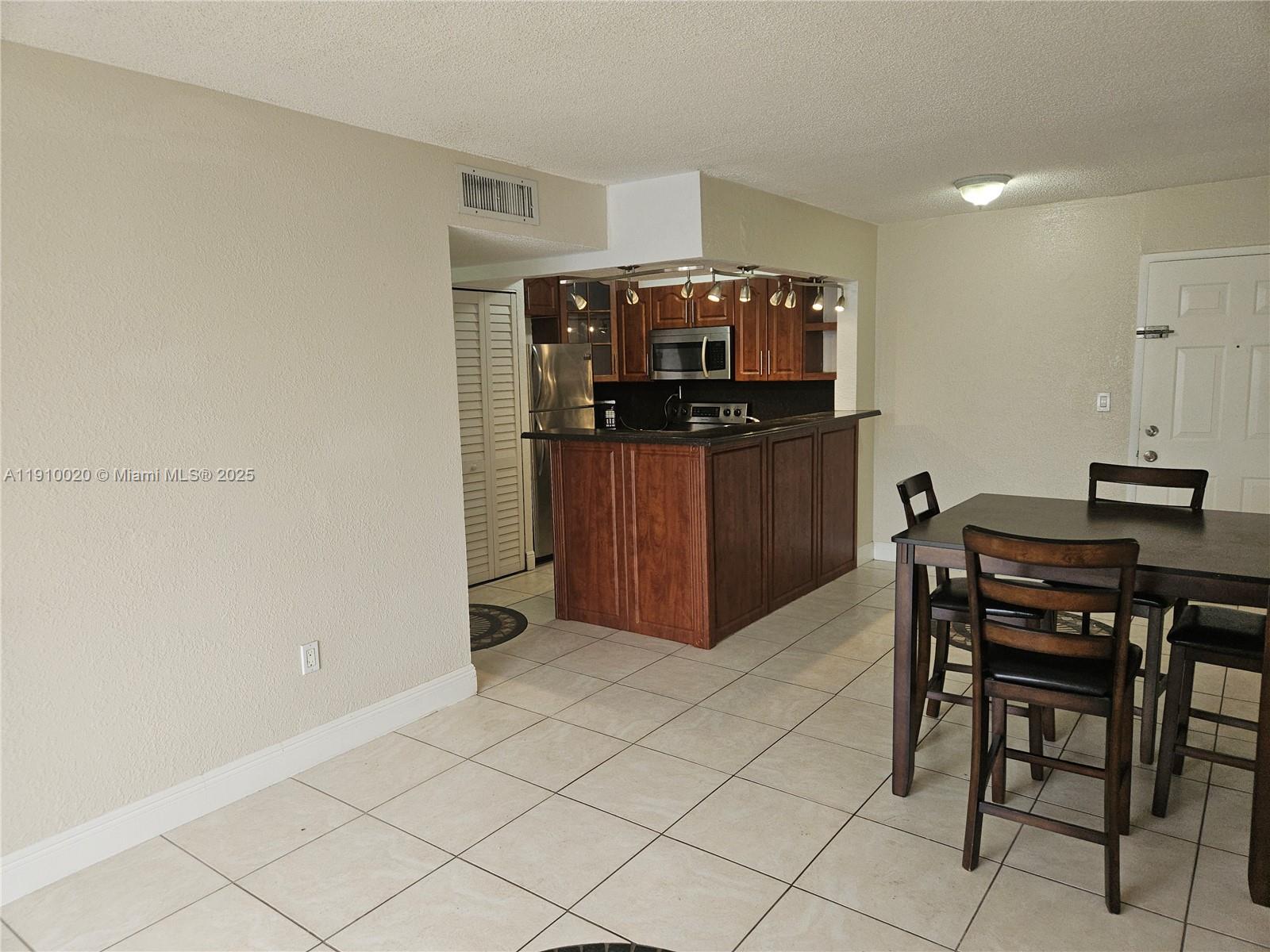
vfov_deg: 58.9
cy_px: 476
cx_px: 635
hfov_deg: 73.9
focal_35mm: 23
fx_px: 844
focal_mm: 5.4
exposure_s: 1/120
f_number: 1.8
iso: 64
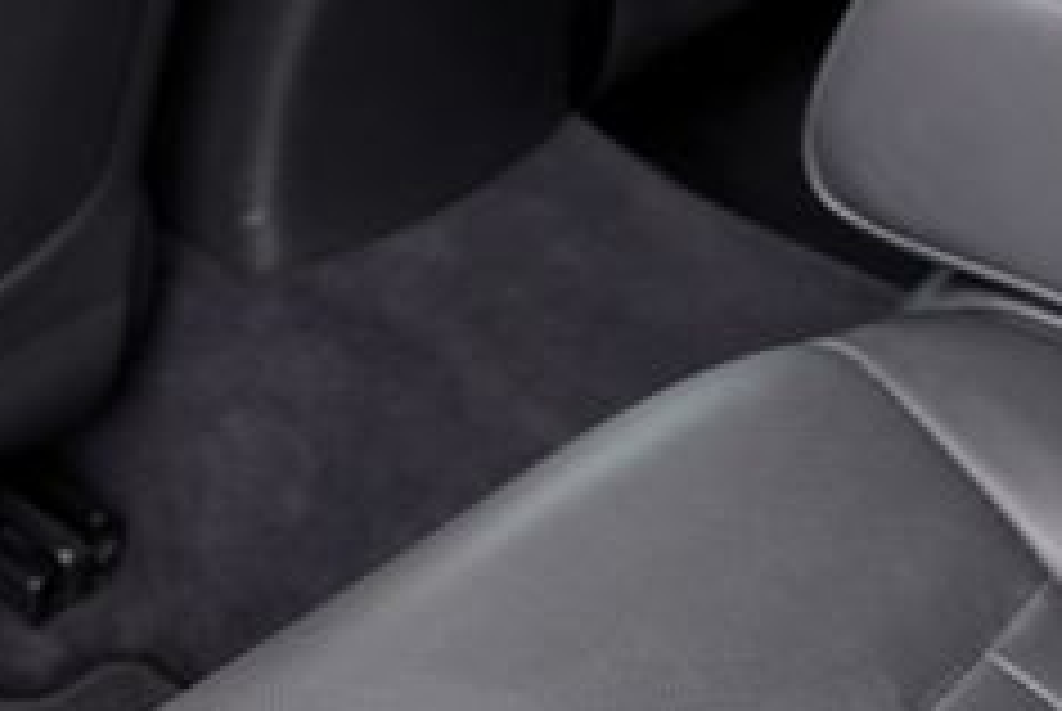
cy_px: -371
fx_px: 3072
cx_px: 616
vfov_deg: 12.5
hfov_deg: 19.6
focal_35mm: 104
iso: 100
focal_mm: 24
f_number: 2.8
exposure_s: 1/30
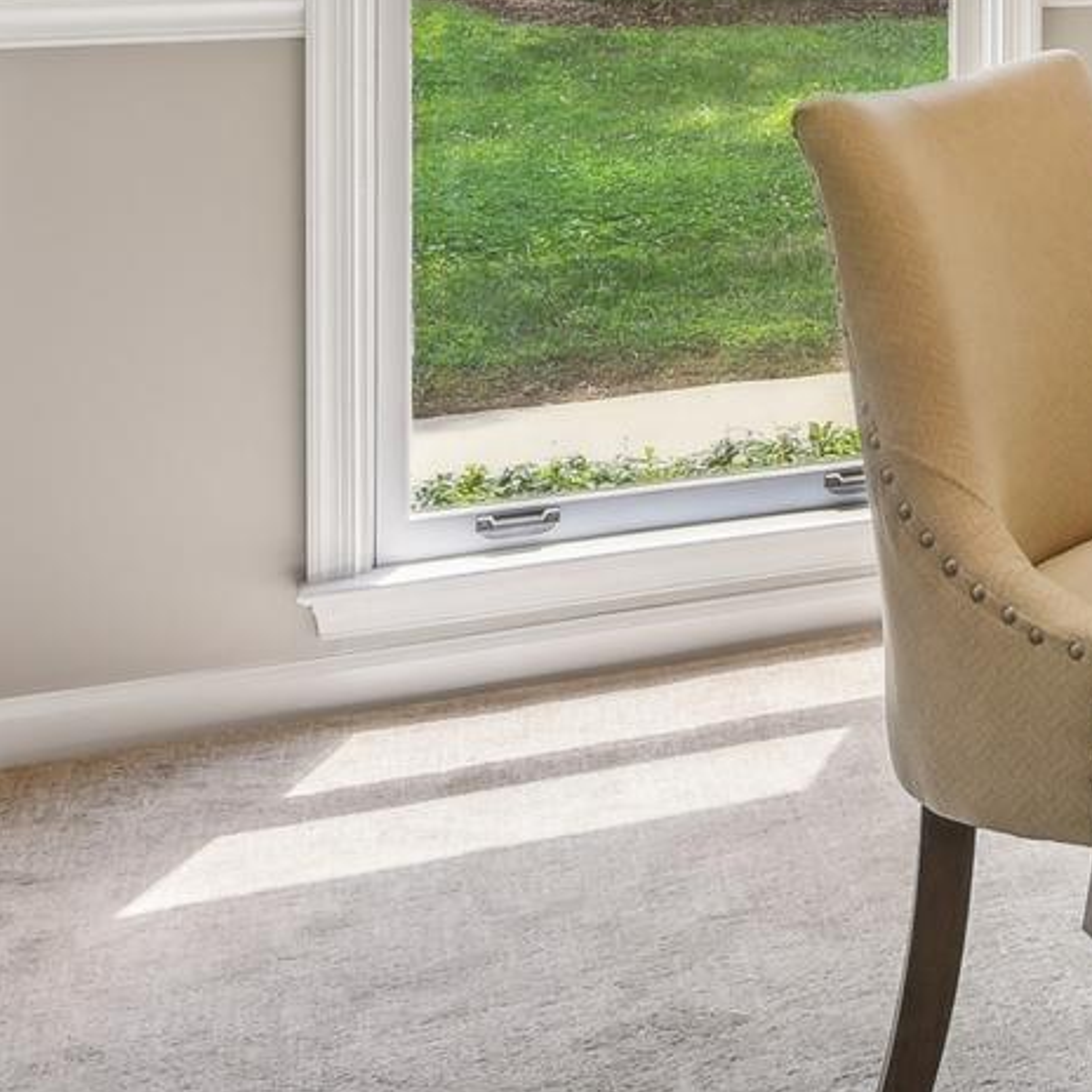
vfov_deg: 25.7
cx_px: 1539
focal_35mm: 60
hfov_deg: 23.9
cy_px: -211
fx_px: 2141
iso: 400
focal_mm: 16
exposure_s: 1/50
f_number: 8
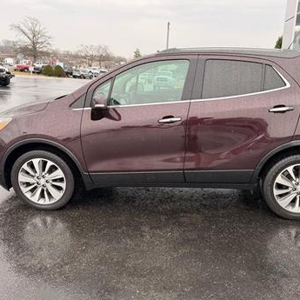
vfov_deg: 52.5
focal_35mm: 31
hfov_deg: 52.3
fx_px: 304
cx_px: 173
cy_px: 146
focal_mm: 6.76
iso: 80
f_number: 1.78
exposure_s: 1/593
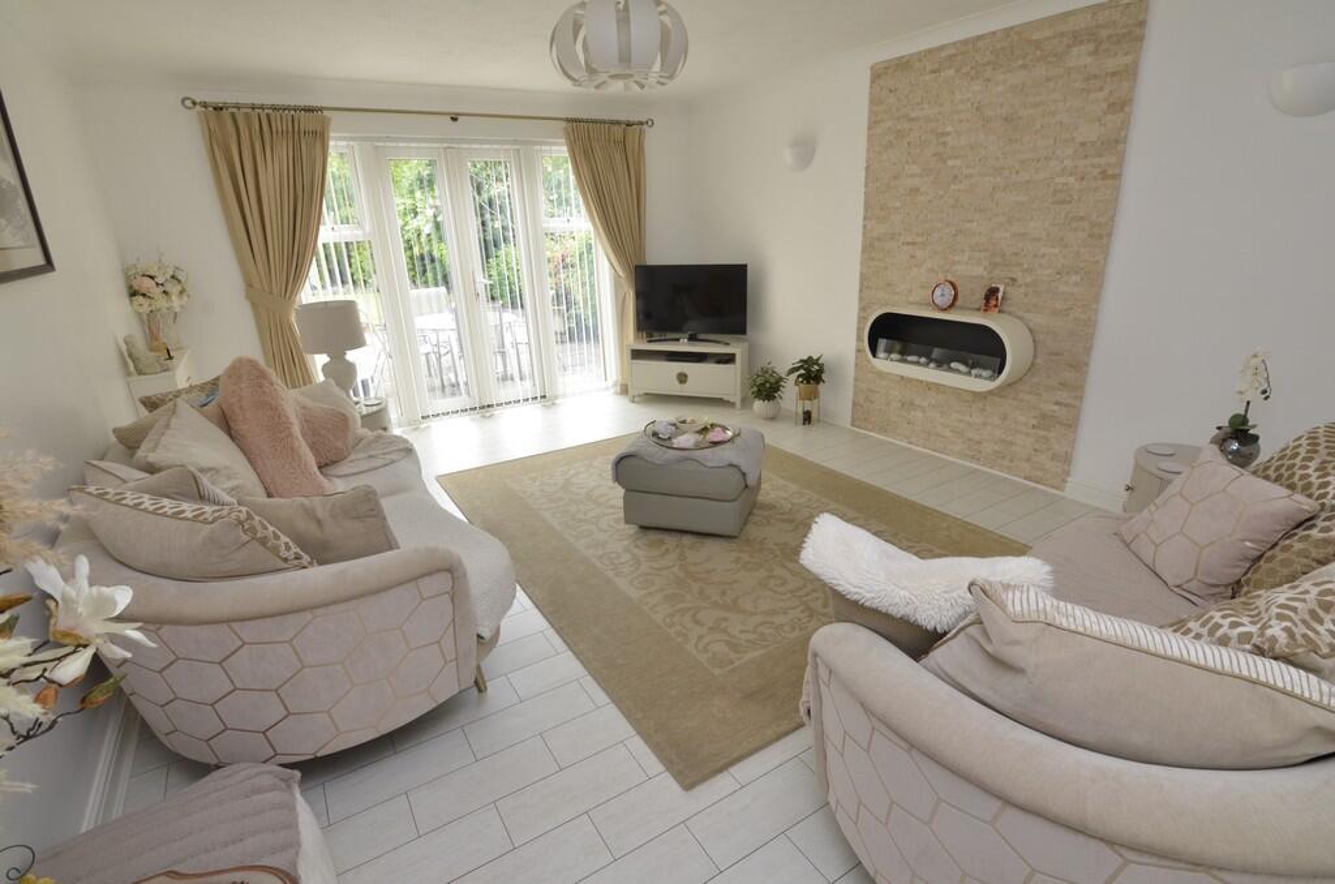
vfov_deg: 71.8
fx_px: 611
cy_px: 442
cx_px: 668
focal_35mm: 16
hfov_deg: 95.1
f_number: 8
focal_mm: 11
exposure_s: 1/60
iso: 640
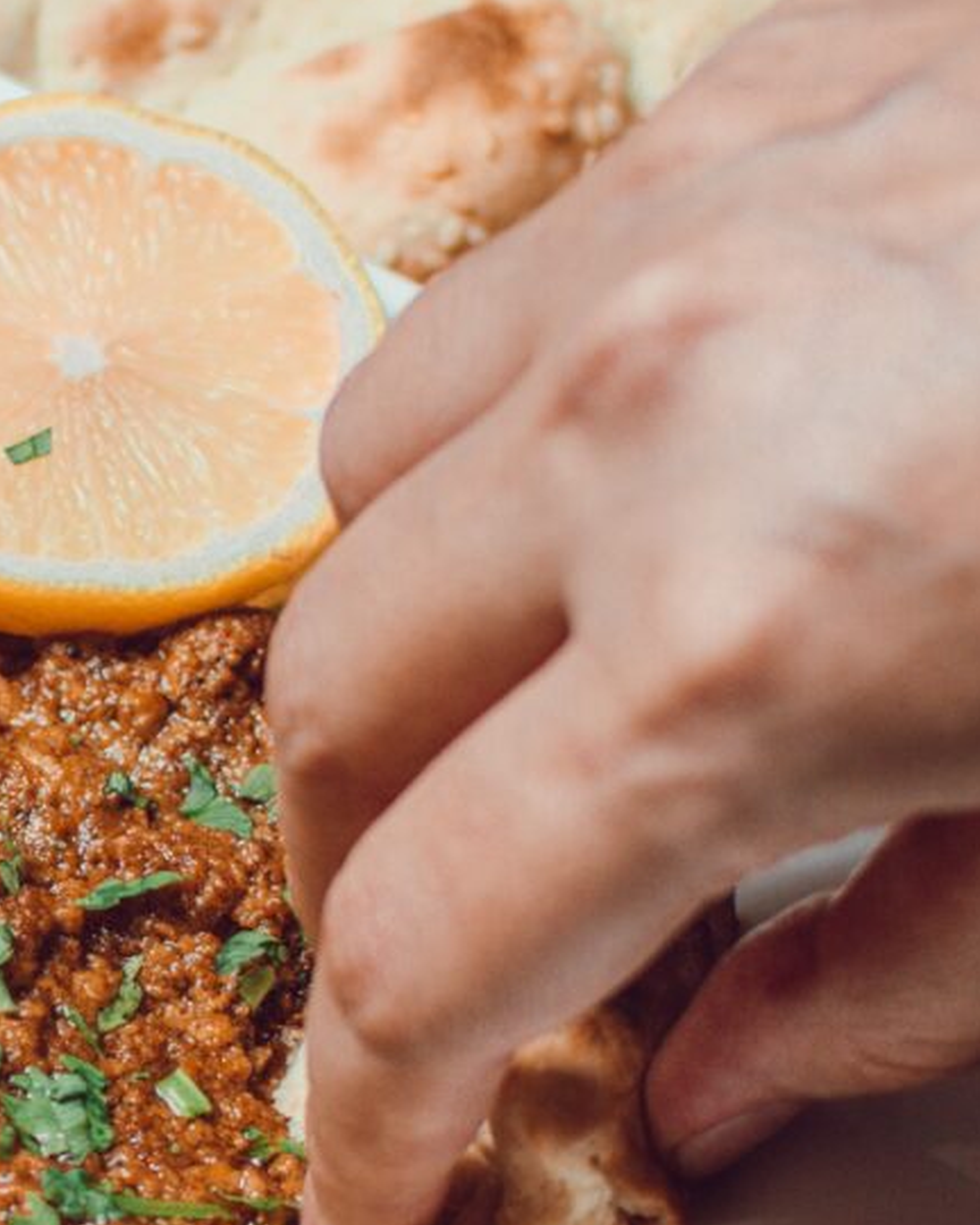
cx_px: -204
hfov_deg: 8.2
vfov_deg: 10.3
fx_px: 6772
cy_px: 813
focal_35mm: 187
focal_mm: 35
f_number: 2.8
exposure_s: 1/60
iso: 200
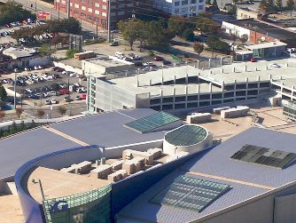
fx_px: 1985
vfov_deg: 6.4
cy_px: 190
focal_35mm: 232
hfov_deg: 8.5
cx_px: 156
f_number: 4.5
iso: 50
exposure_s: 1/200
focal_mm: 17.5
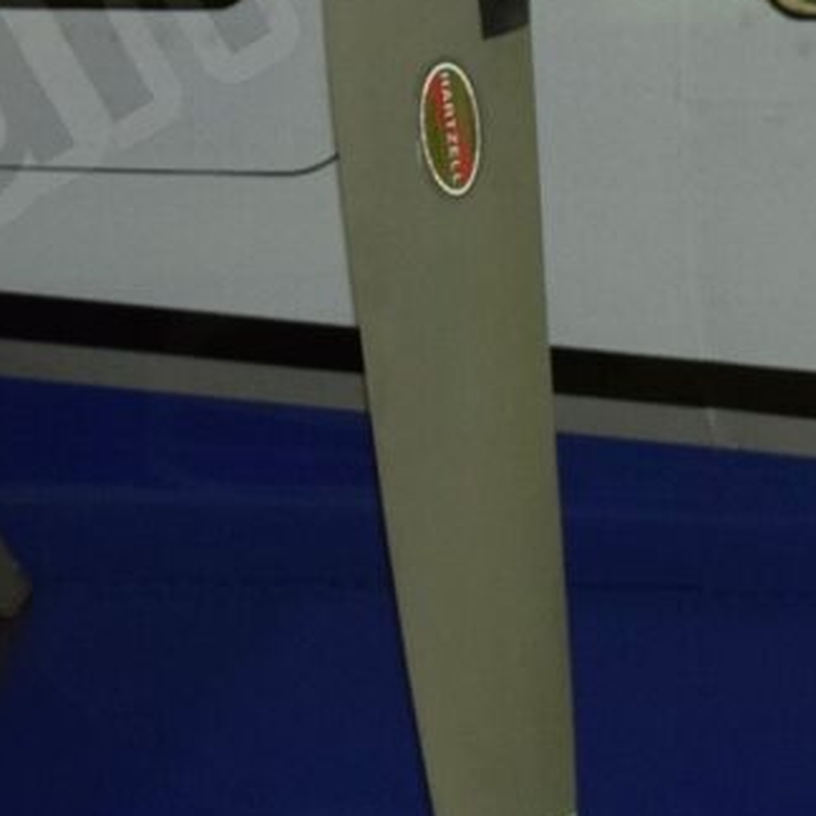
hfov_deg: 4.5
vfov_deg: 4.5
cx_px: 31
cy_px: -431
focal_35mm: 387
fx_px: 10321
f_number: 5.3
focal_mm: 48
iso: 800
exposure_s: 1/80
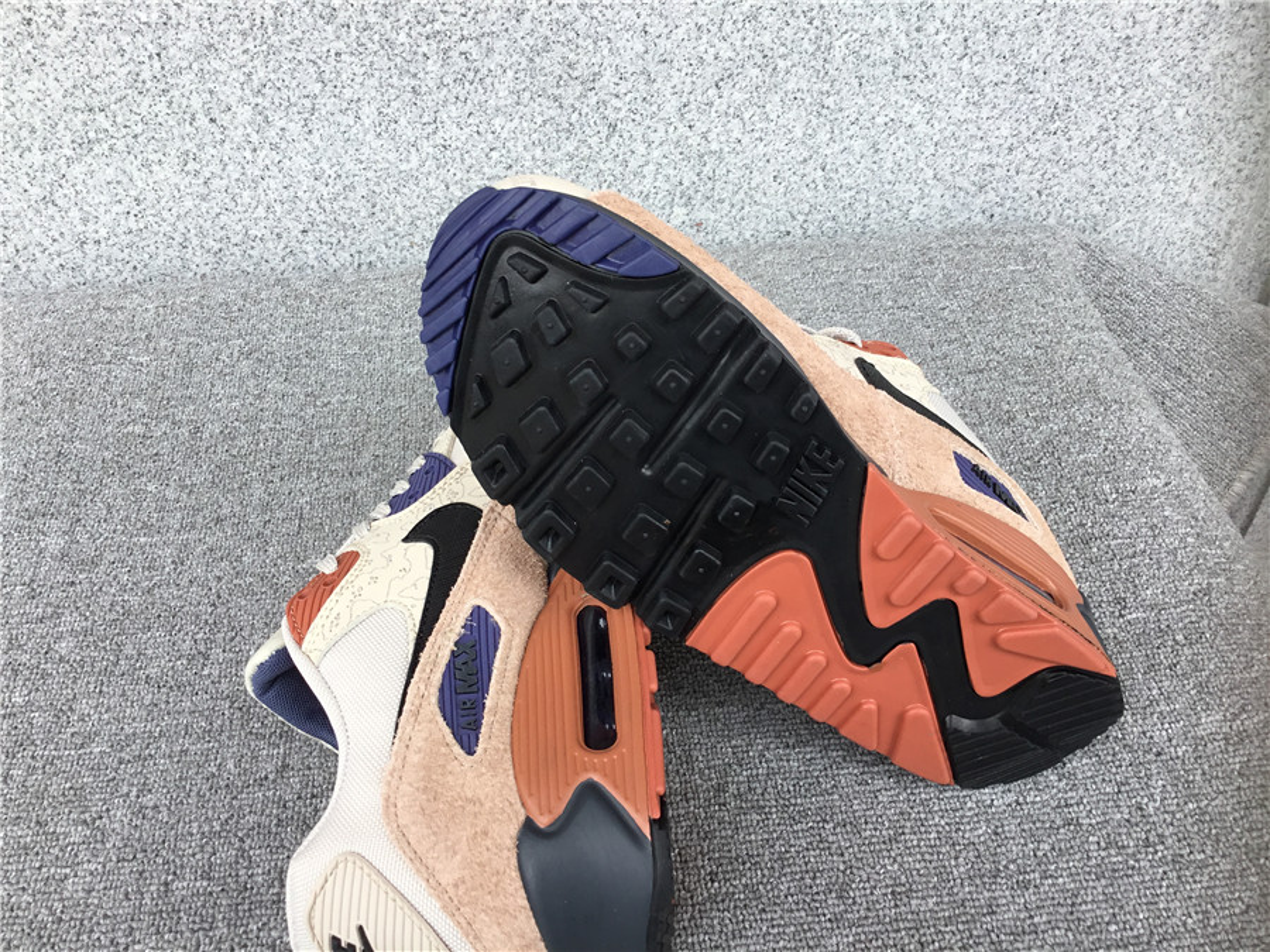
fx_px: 1137
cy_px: 476
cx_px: 635
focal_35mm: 31
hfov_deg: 58.4
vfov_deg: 45.4
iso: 25
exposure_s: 1/295
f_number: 2.4
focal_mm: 3.3
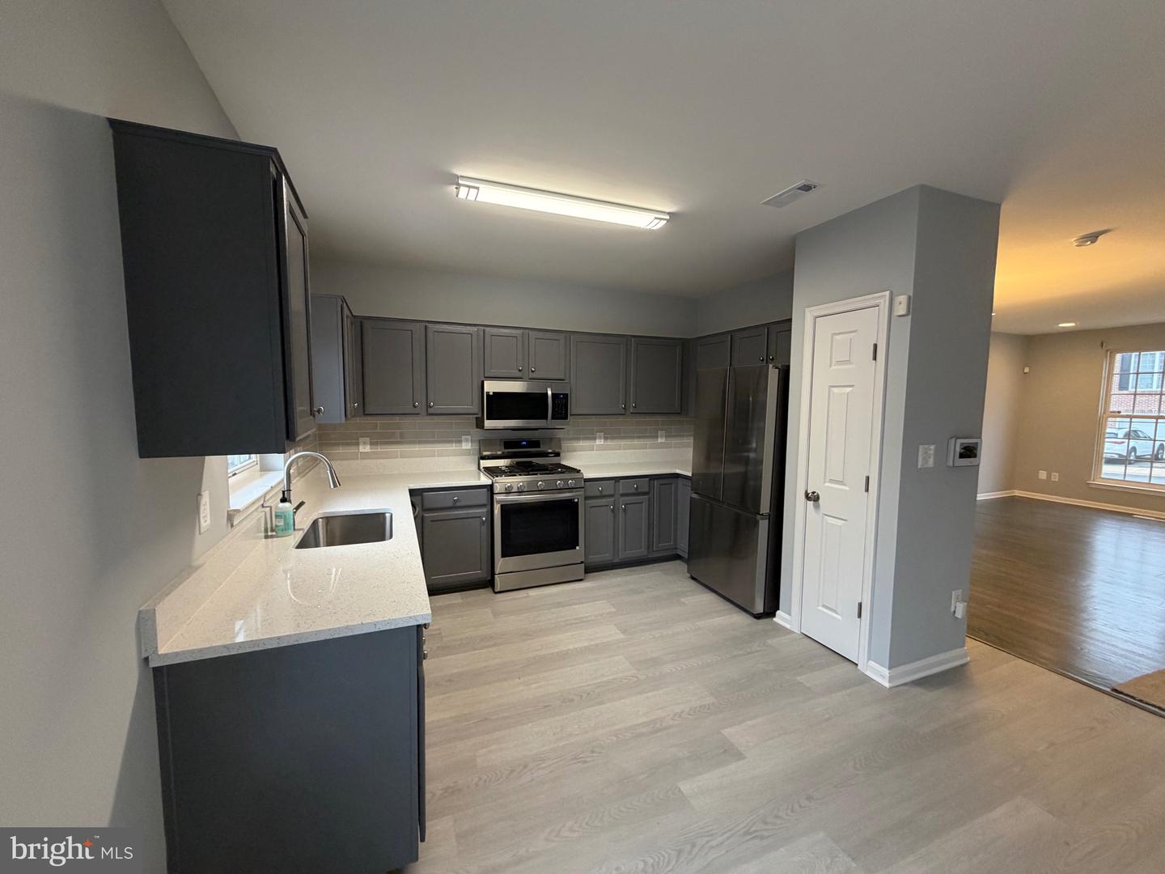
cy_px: 437
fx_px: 471
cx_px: 582
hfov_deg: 102.1
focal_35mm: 14
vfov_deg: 85.7
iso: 200
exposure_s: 1/60
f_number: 2.2
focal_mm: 2.22
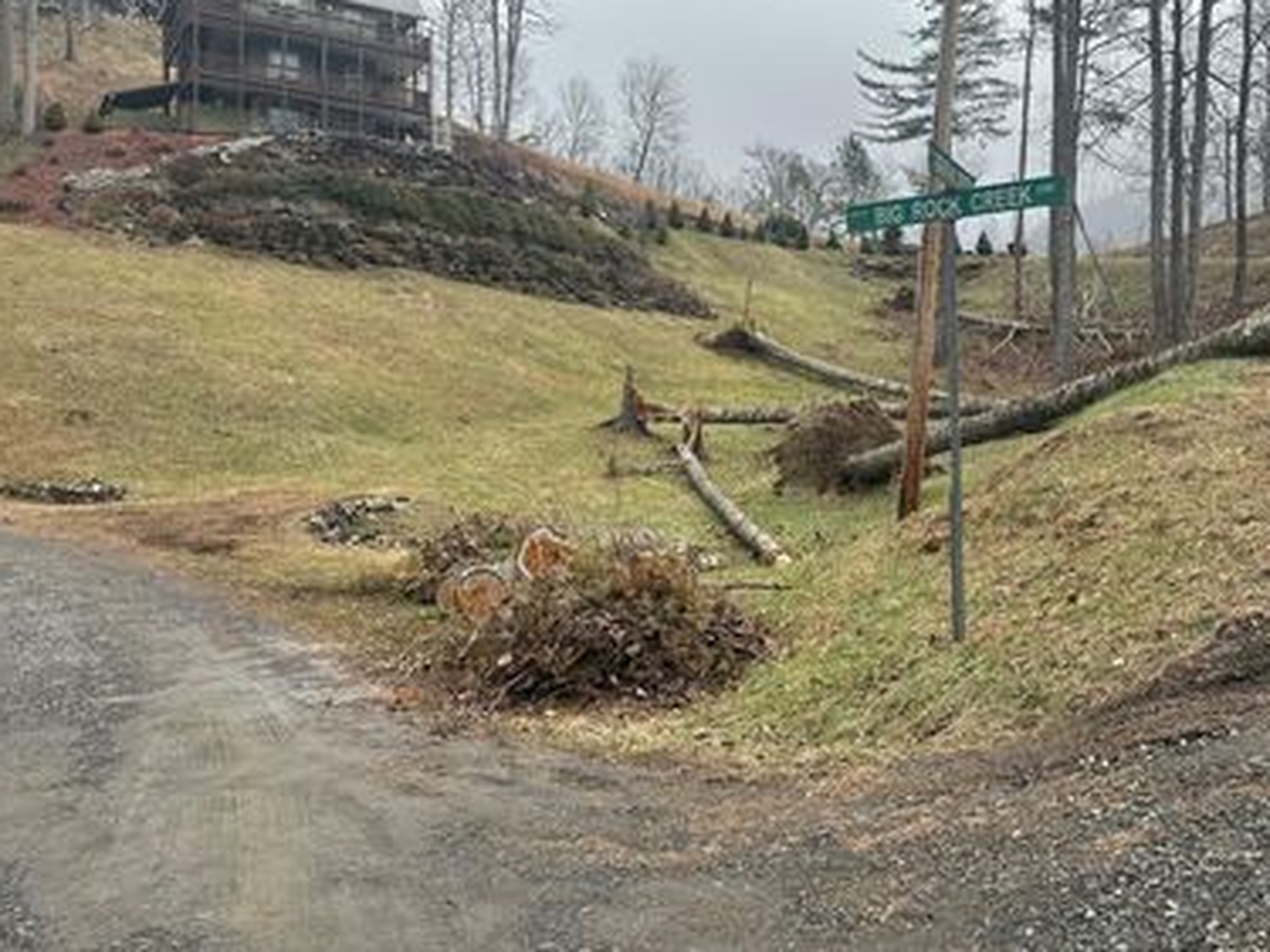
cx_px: 779
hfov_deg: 56.3
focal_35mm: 32
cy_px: 456
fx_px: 1174
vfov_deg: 44.1
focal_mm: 6.86
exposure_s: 1/1072
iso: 80
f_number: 1.78
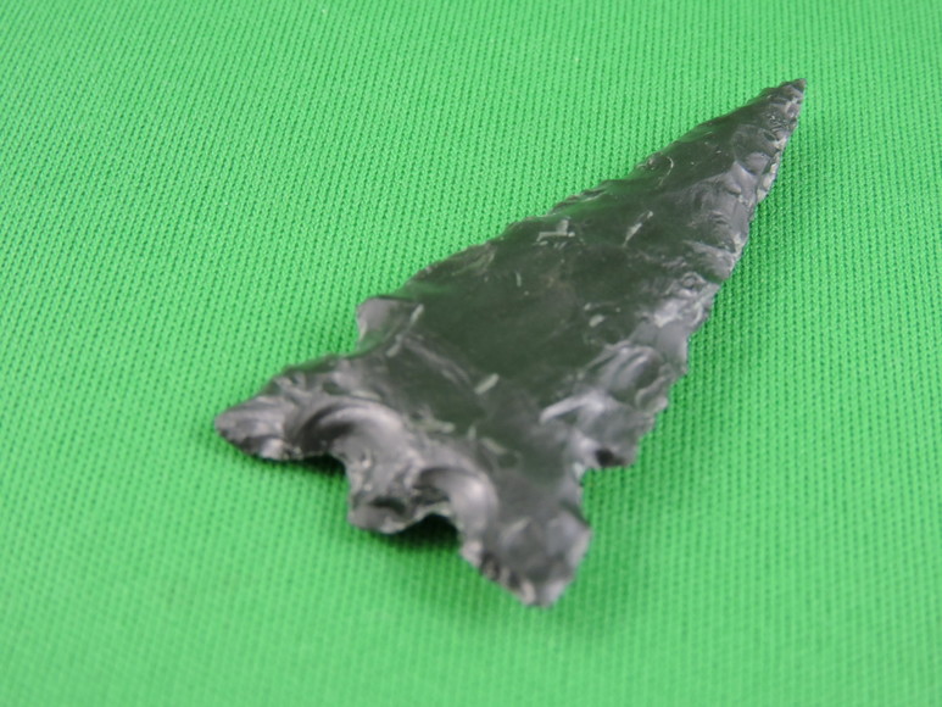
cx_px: 471
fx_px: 1769
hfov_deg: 29.8
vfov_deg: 22.6
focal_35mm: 65
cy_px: 354
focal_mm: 11.6
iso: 800
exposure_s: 1/100
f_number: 4.2
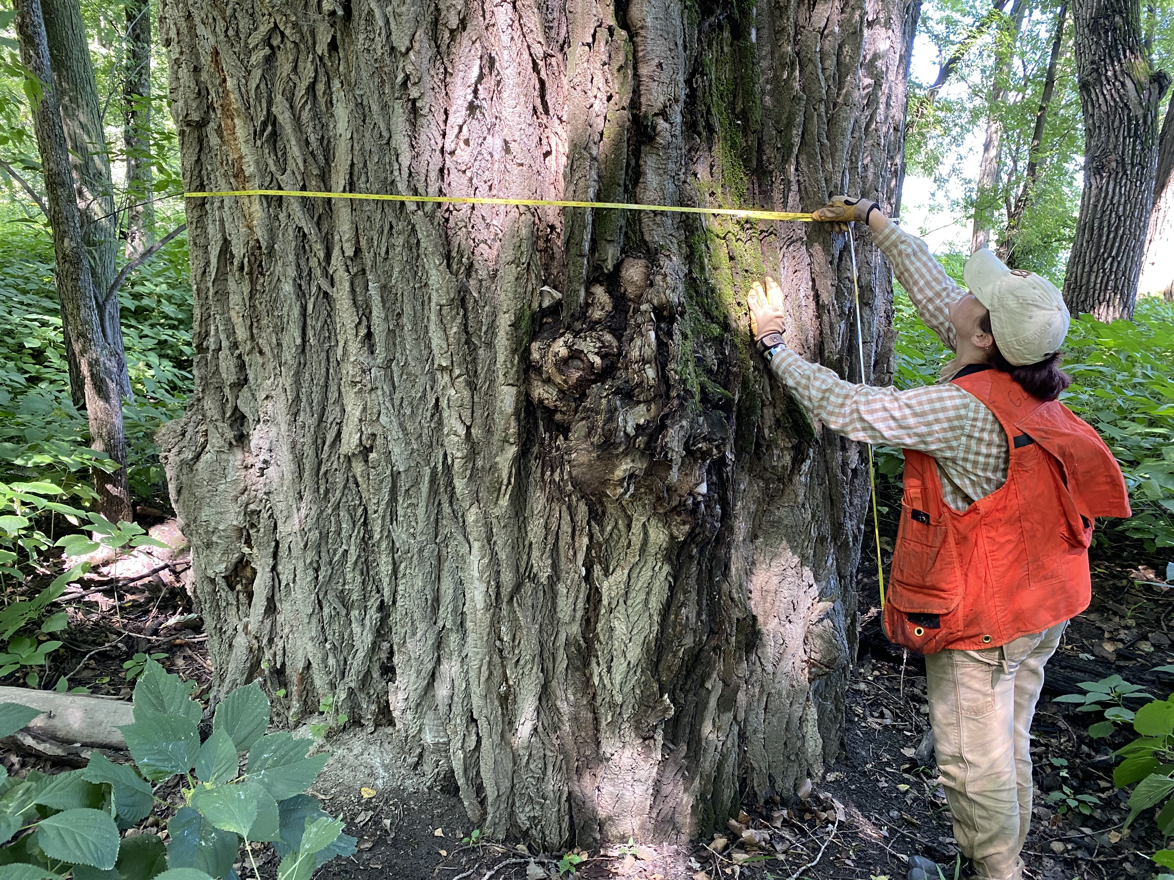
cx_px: 587
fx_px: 882
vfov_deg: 53.1
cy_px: 440
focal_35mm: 26
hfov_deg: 67.3
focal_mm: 4.25
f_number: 1.8
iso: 160
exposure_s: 1/60
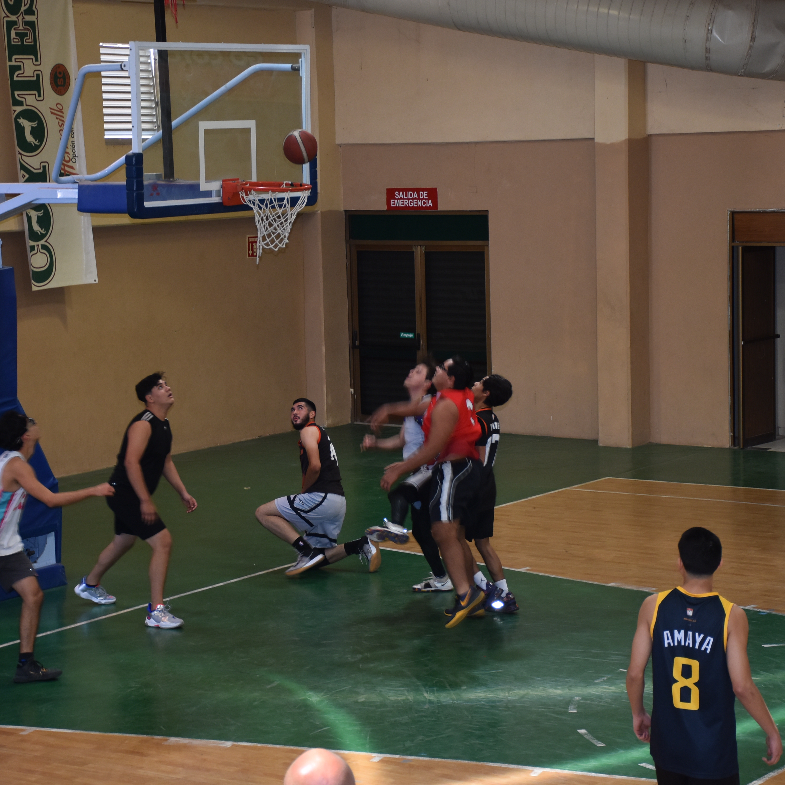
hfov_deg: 20.0
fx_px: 2223
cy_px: 392
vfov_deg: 20.0
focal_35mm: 87
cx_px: 417
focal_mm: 45
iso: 640
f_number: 4.5
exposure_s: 1/60
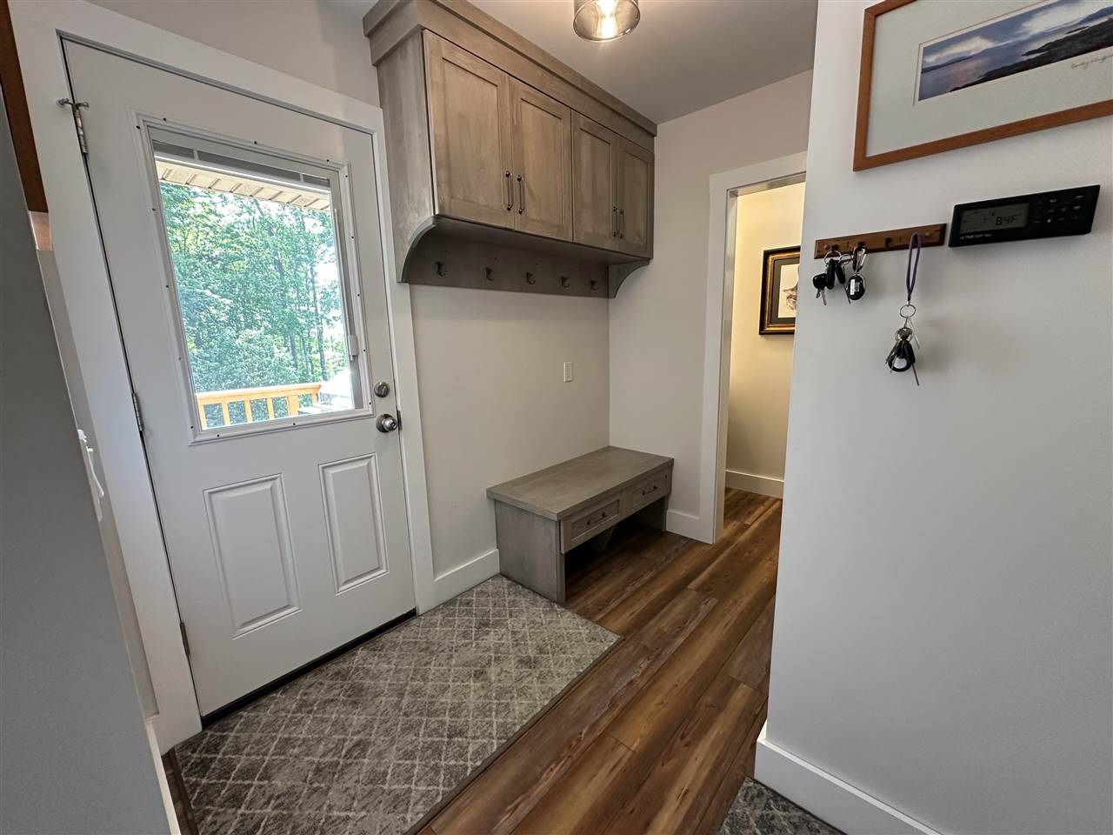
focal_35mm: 14
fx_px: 450
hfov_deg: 102.1
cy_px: 418
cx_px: 556
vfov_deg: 85.7
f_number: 2.2
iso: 250
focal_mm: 2.22
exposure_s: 1/120
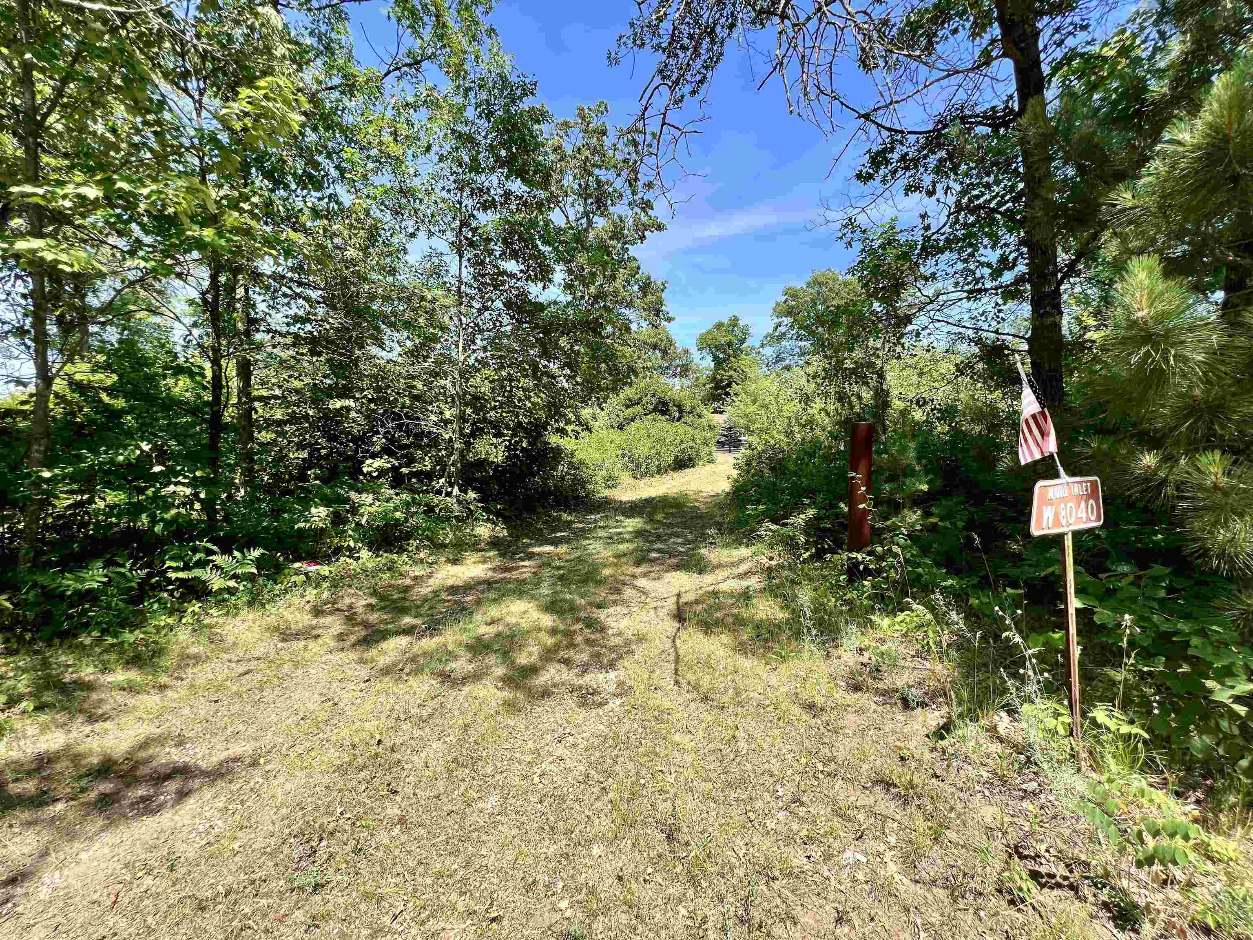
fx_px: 471
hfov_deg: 106.2
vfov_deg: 89.9
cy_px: 470
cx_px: 626
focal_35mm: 13
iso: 32
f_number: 1.8
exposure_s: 1/485
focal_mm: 1.57
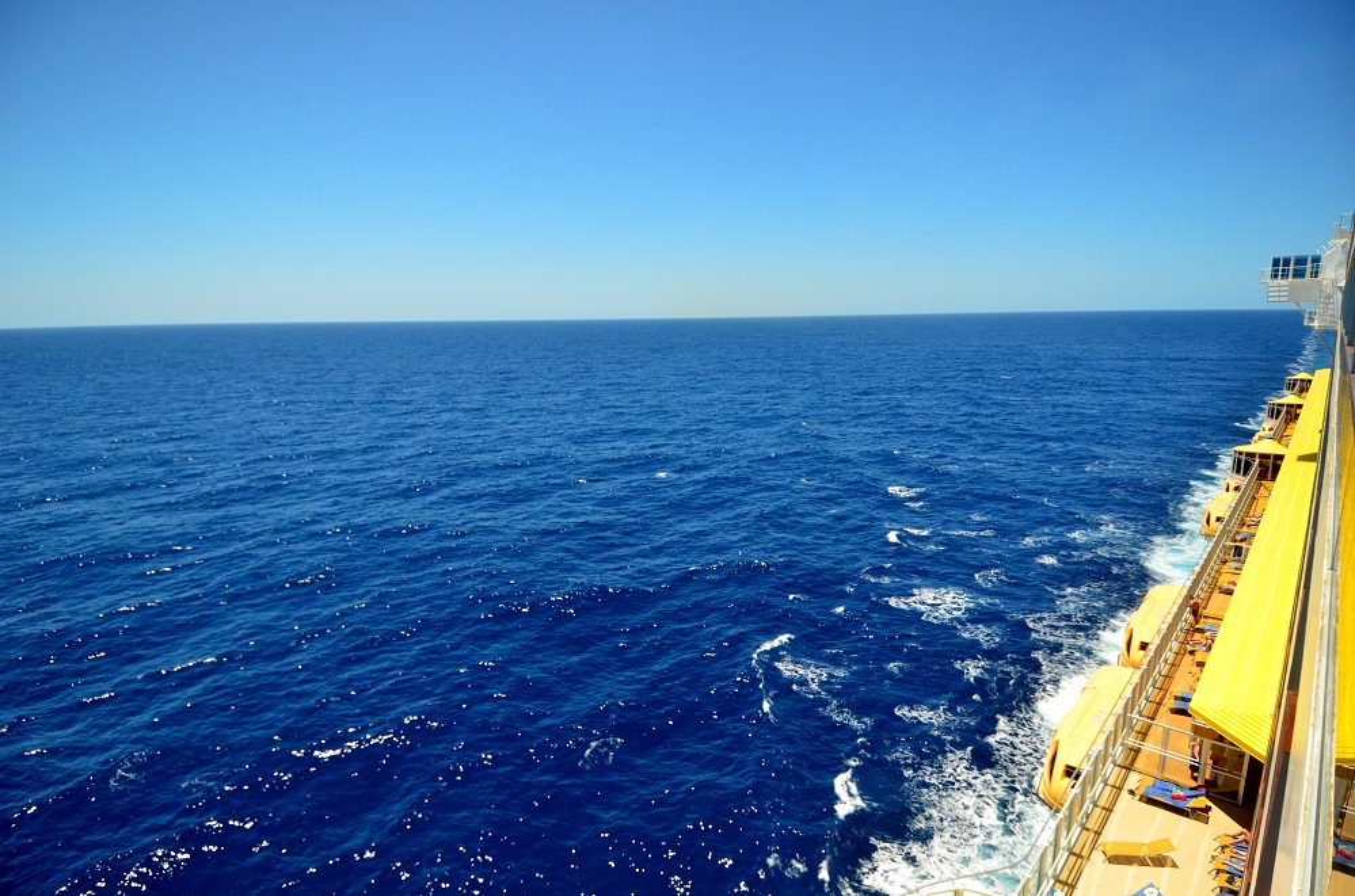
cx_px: 678
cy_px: 448
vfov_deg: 67.1
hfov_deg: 90.1
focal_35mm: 18
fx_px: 676
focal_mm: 12
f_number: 4
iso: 800
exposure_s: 1/8000
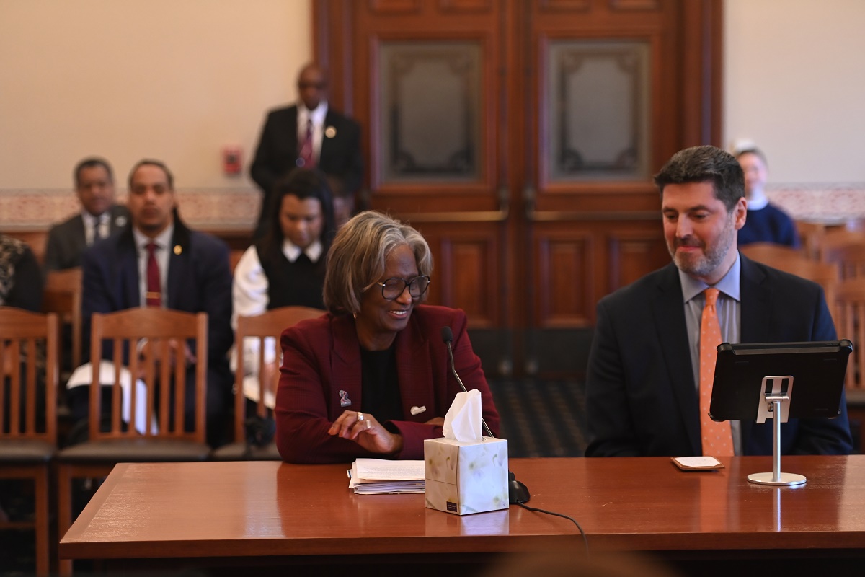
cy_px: 288
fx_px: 2282
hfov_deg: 21.5
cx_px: 432
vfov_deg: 14.4
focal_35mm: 95
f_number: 2.8
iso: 3200
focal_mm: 95
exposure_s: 1/200
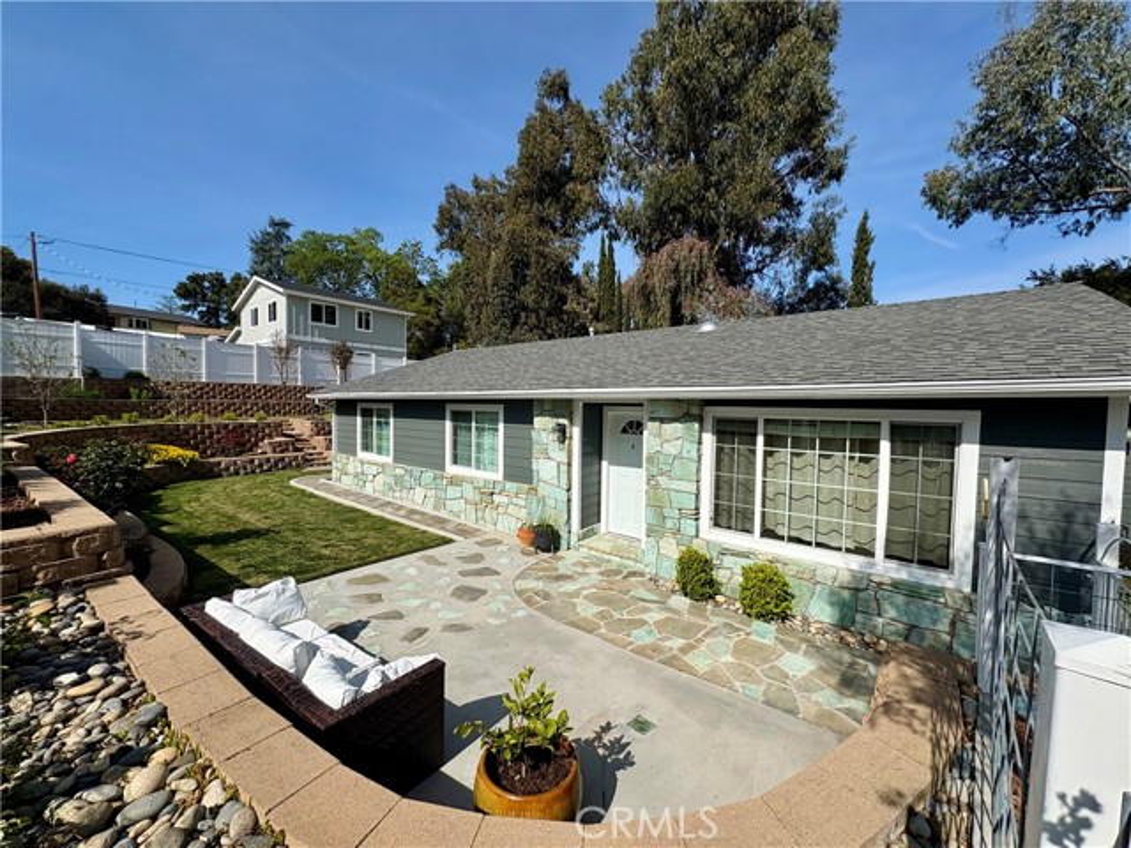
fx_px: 457
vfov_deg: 85.7
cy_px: 424
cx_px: 566
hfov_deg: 102.1
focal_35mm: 14
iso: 50
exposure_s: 1/3717
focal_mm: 2.22
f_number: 2.2
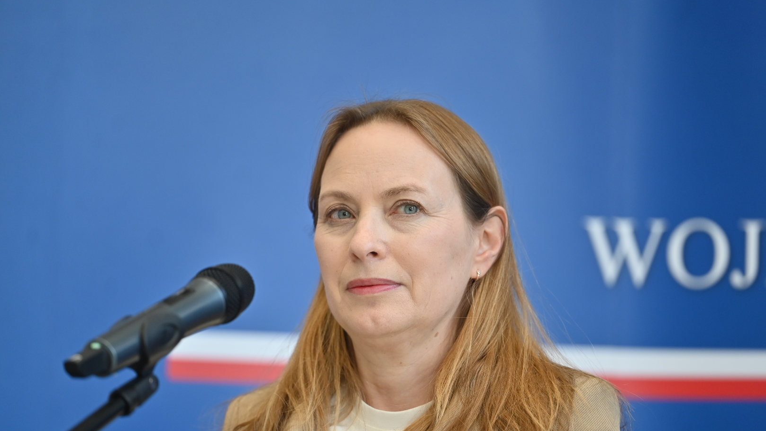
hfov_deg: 11.4
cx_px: 383
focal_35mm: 189
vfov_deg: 6.4
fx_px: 3839
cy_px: 252
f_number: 2.8
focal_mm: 180
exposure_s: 1/320
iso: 400
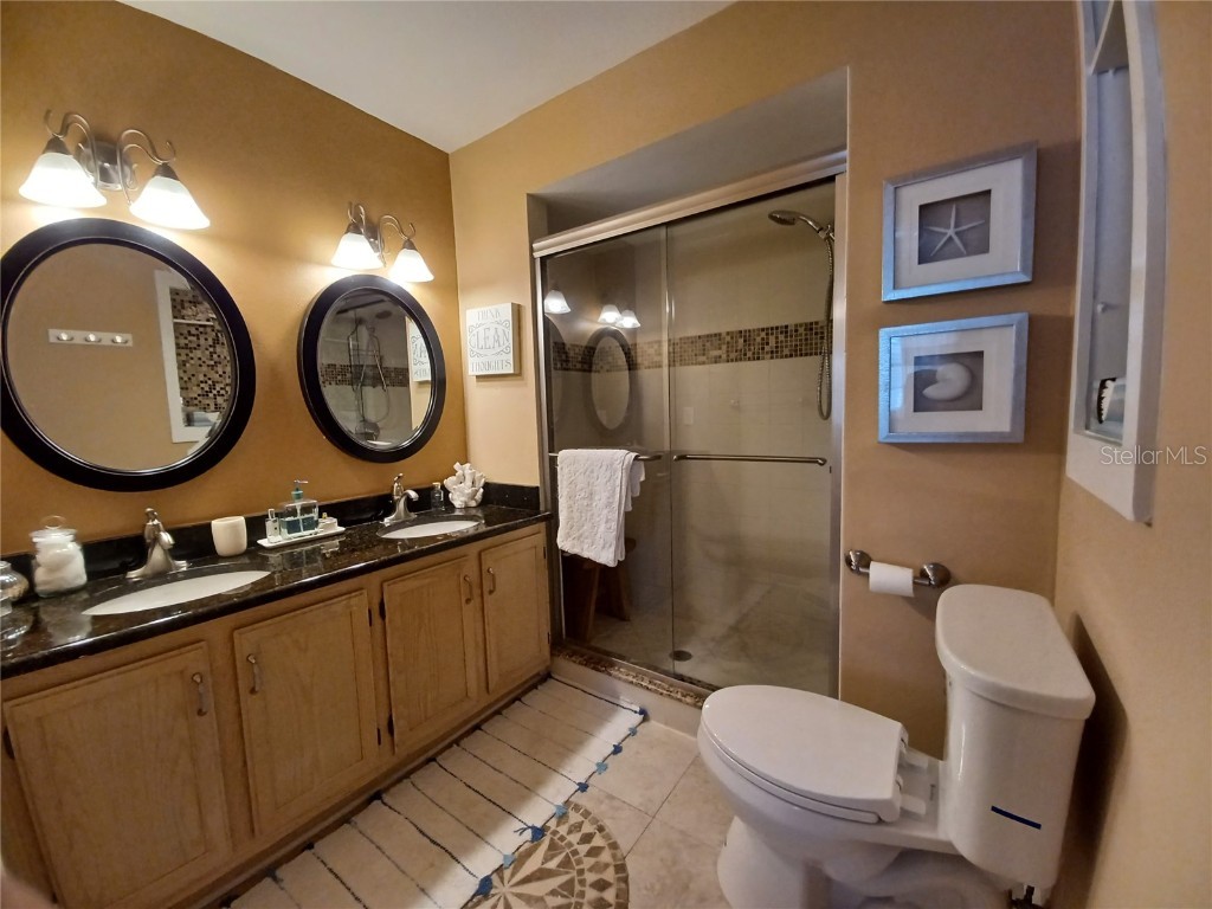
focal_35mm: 13
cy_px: 454
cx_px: 606
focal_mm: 1.42
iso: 160
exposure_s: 1/60
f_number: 2.2
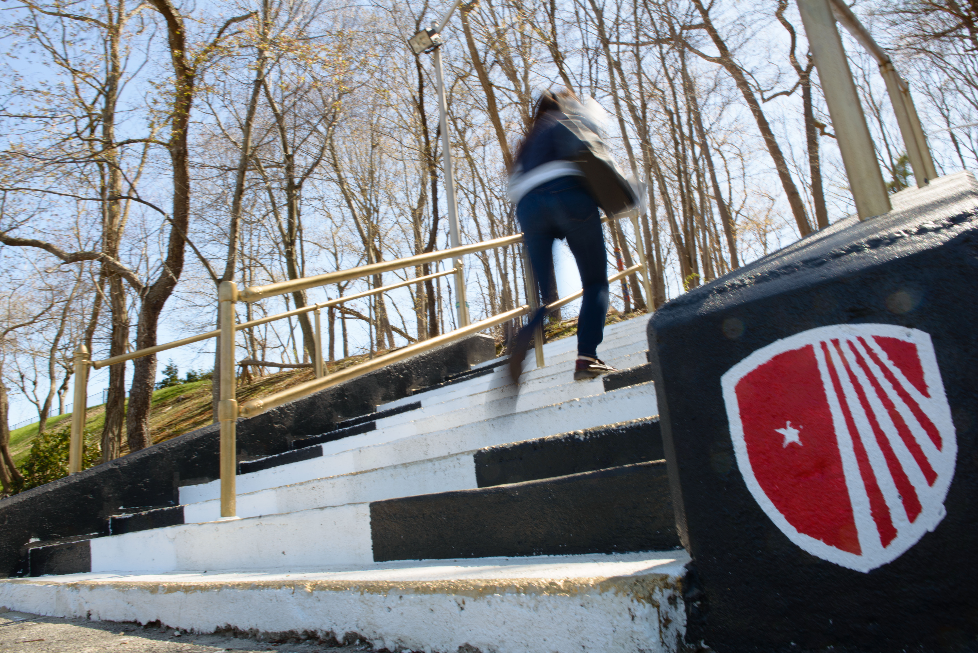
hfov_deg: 73.7
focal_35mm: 24
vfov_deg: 53.2
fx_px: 652
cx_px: 489
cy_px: 326
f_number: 22
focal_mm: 24
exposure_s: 1/10
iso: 100
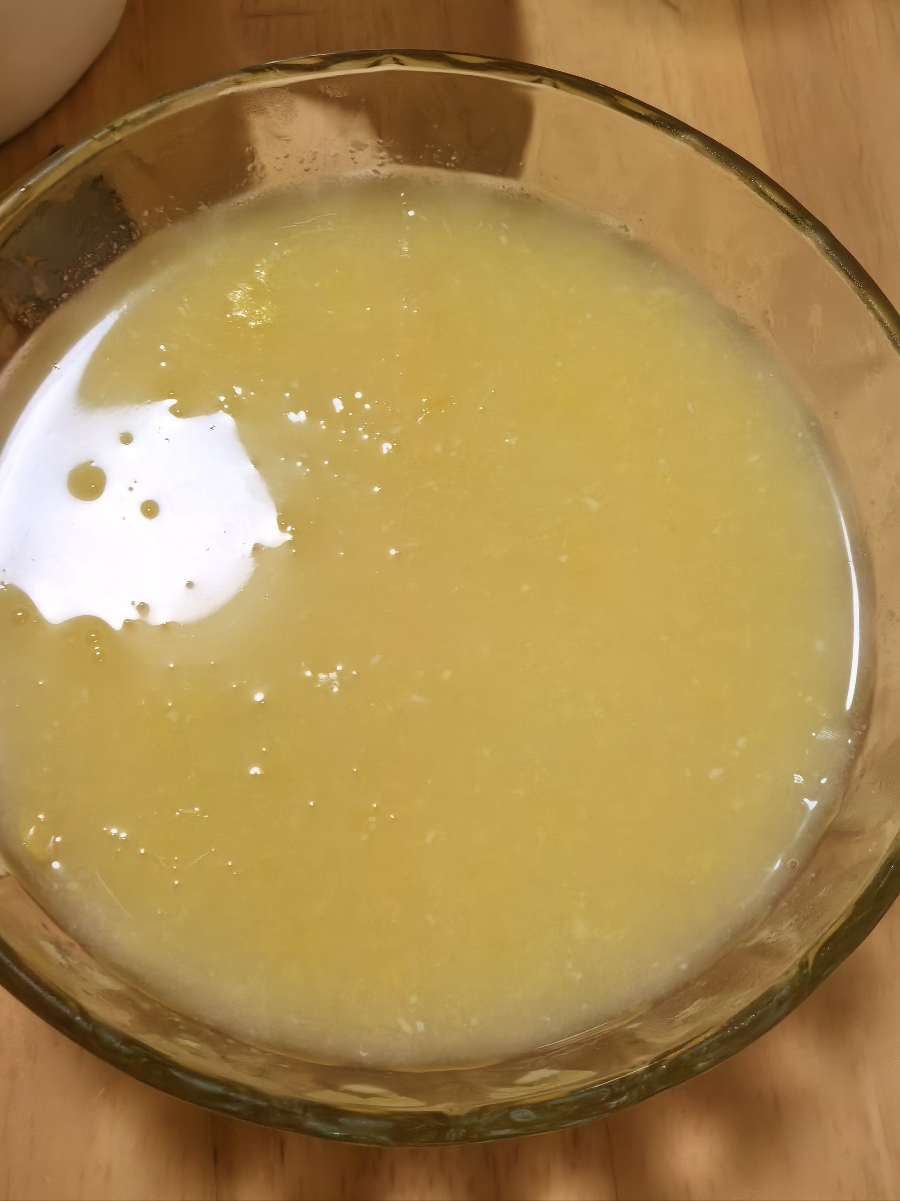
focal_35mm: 34
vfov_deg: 54.0
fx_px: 1179
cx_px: 450
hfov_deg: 41.8
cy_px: 600
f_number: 4
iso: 400
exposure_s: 1/33.3
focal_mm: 5.75
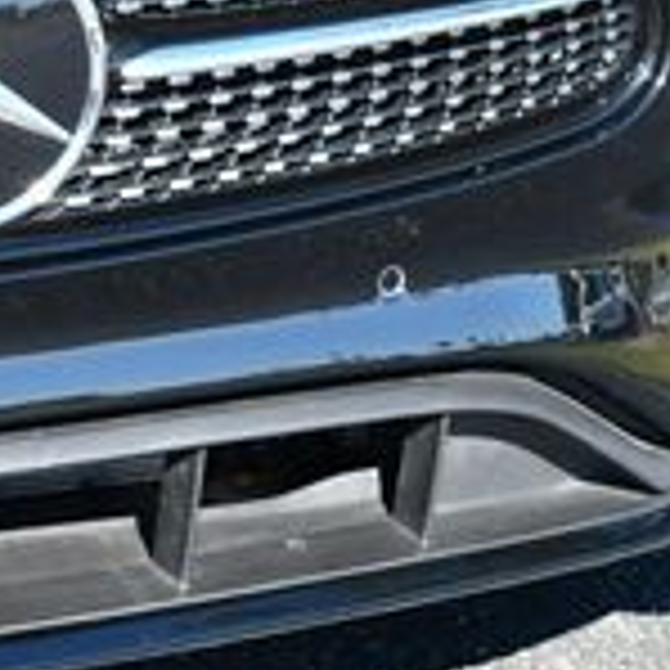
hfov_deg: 7.0
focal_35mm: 248
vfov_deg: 7.0
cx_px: -117
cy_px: 81
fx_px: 5431
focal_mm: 34
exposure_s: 1/250
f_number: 5.6
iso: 200
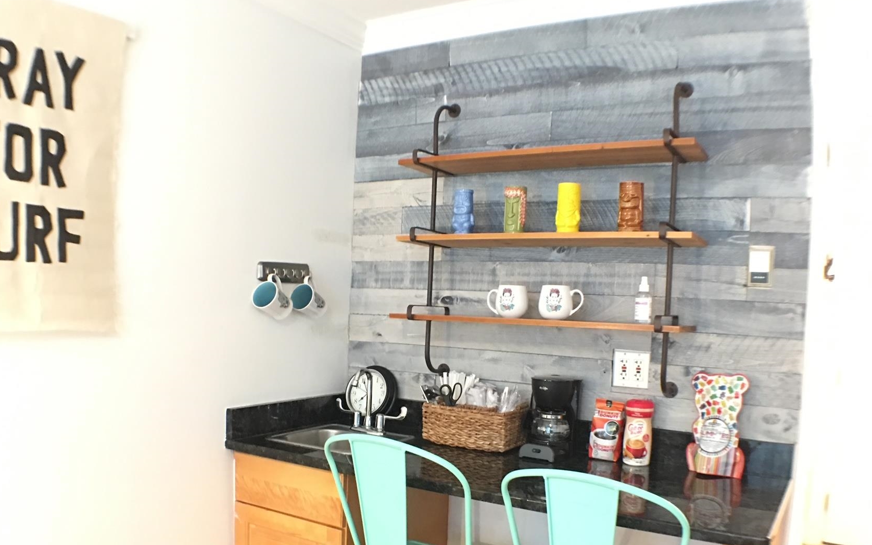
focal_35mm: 37
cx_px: 419
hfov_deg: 52.7
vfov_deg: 34.1
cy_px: 361
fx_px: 879
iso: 160
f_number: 2.2
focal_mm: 4.15
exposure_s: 1/4
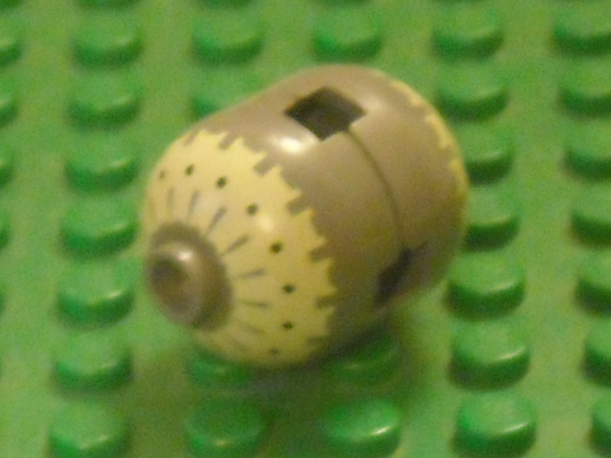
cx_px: 306
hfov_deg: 18.7
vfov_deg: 14.1
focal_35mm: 105
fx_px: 1853
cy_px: 229
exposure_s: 1/8
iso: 800
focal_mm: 17.1
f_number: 4.7
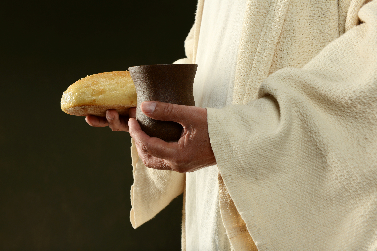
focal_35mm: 48
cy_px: 126
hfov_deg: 41.1
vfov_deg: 28.1
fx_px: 503
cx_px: 188
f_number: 9
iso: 100
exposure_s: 1/250
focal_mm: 48
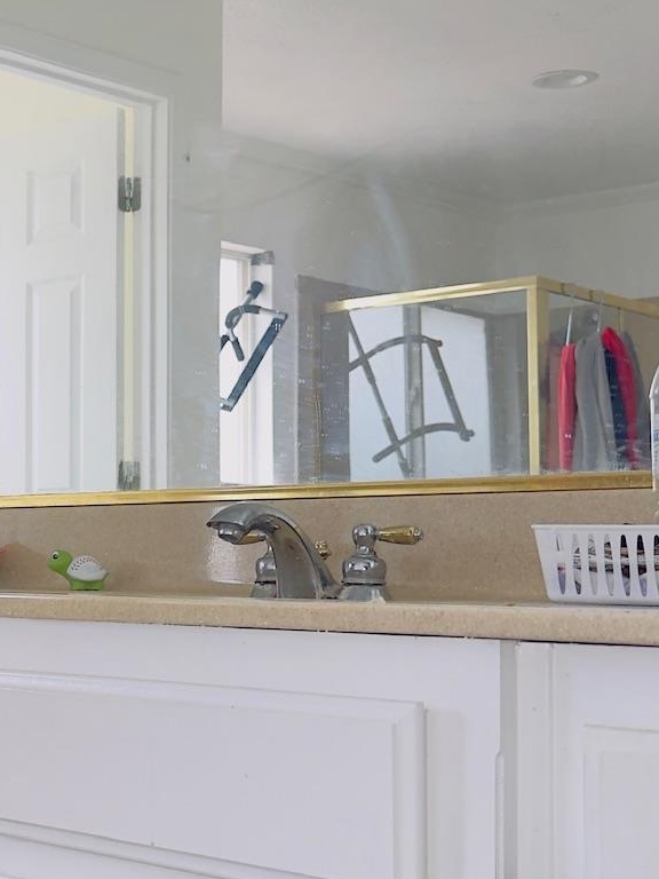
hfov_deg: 21.0
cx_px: -173
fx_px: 1625
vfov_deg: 30.2
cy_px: 489
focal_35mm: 64
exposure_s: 1/32
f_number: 1.78
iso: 50
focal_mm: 6.76
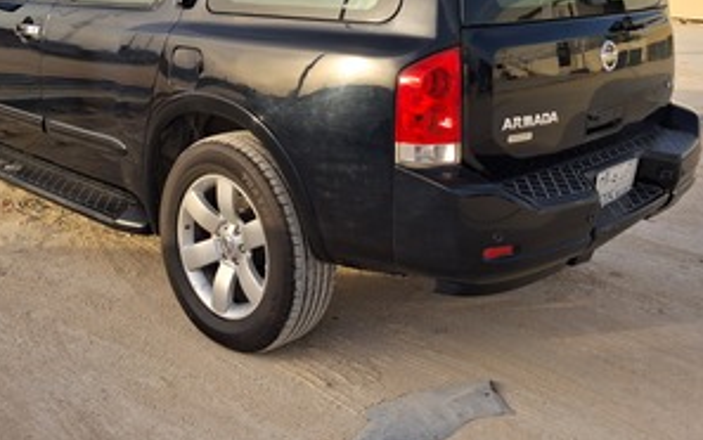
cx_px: 302
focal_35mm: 44
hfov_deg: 45.1
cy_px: 39
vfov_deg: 28.1
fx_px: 843
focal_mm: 4
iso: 20
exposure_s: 1/275
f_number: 1.8
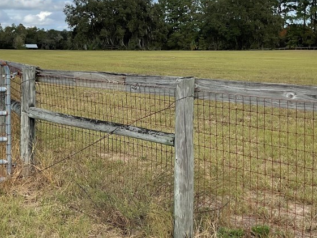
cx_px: 92
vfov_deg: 27.4
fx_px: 485
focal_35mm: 53
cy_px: 86
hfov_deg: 35.6
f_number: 1.8
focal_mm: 3
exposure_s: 1/1912
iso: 16
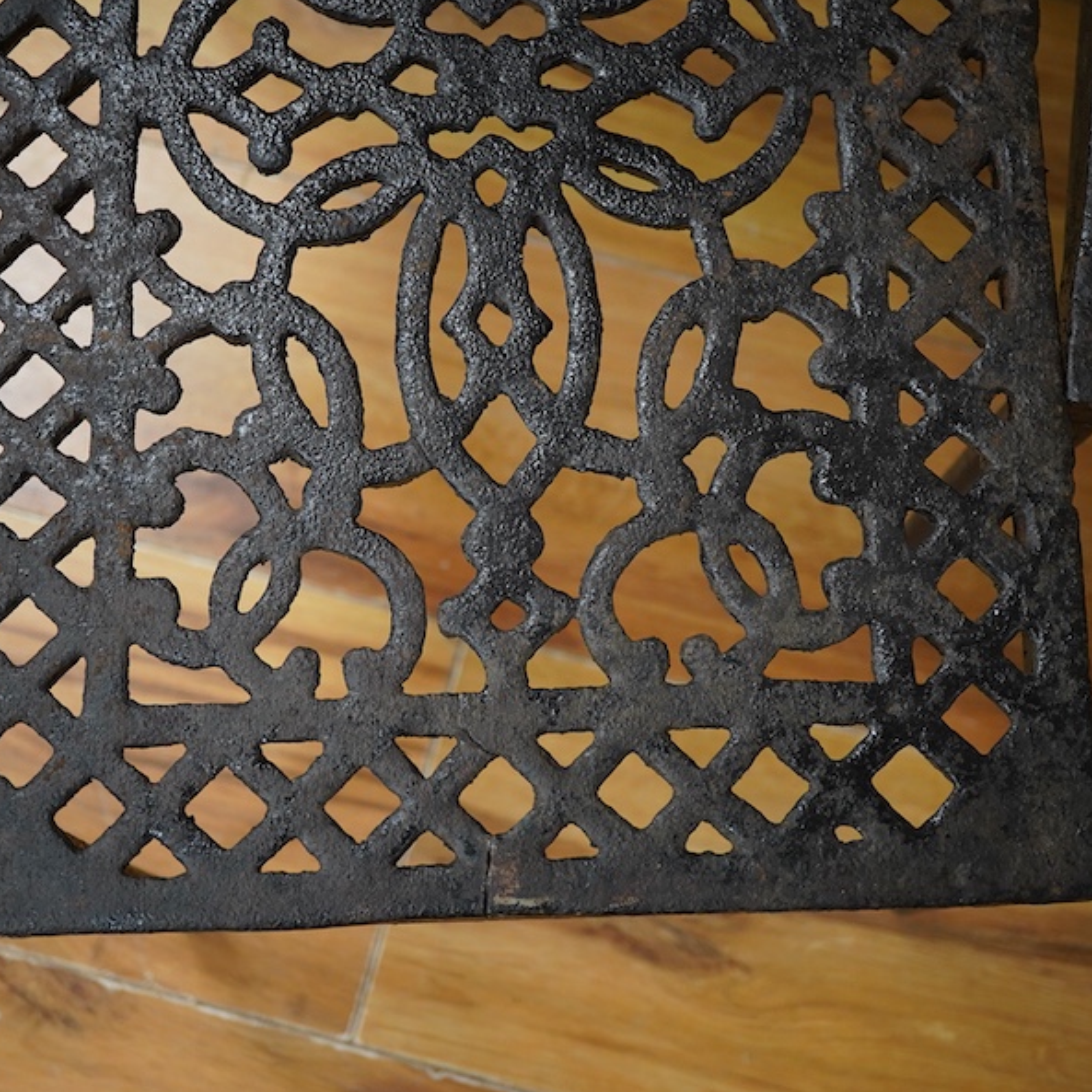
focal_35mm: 58
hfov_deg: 29.5
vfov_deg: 29.6
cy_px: 549
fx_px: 2070
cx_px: 510
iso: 1250
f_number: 5.6
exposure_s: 1/125
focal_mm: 30
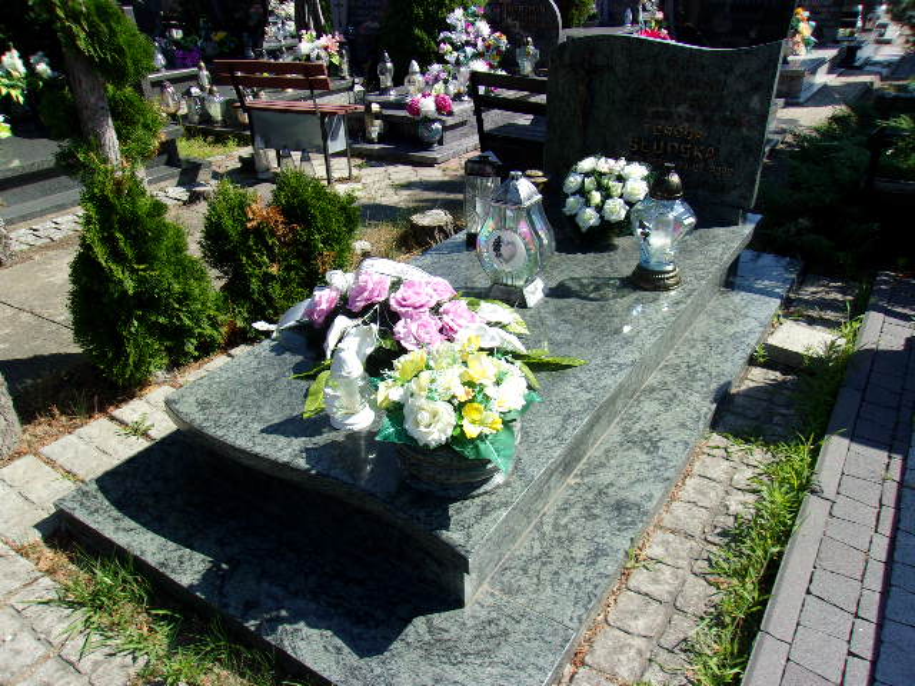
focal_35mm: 27
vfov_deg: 51.4
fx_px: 714
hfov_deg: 65.3
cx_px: 458
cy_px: 343
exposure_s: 1/75
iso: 80
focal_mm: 4.9
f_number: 10.4
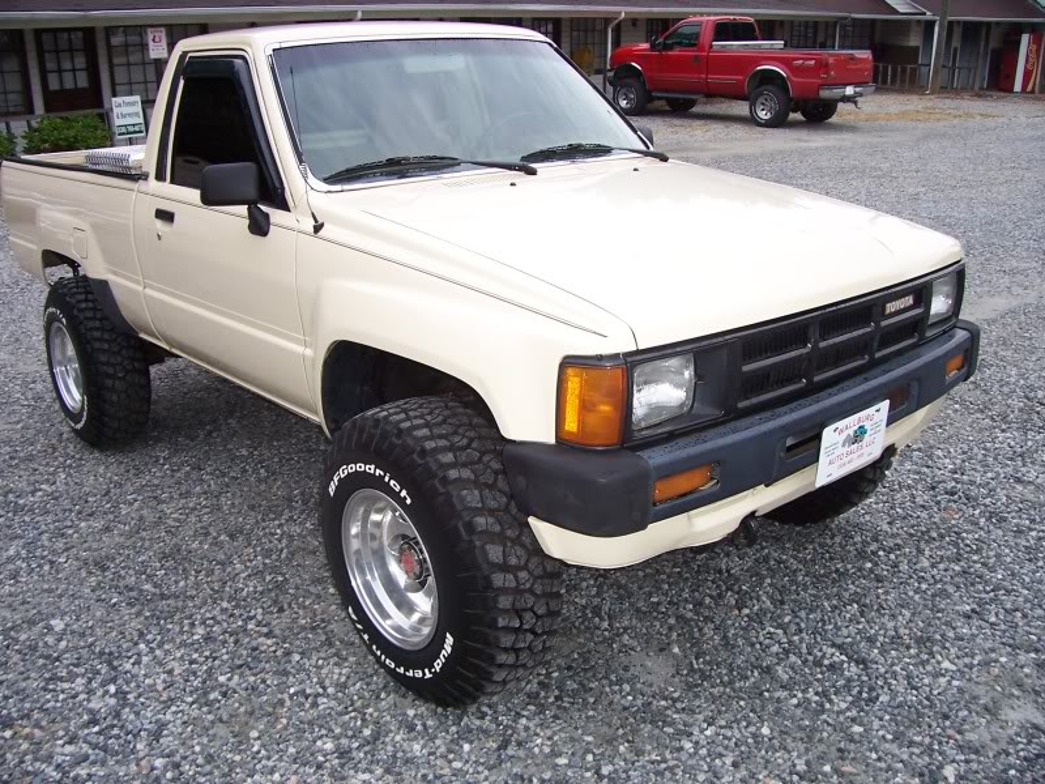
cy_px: 392
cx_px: 522
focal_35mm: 34
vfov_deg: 41.8
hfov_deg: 54.0
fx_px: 1026
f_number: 2.7
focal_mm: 5.6
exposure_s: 1/60
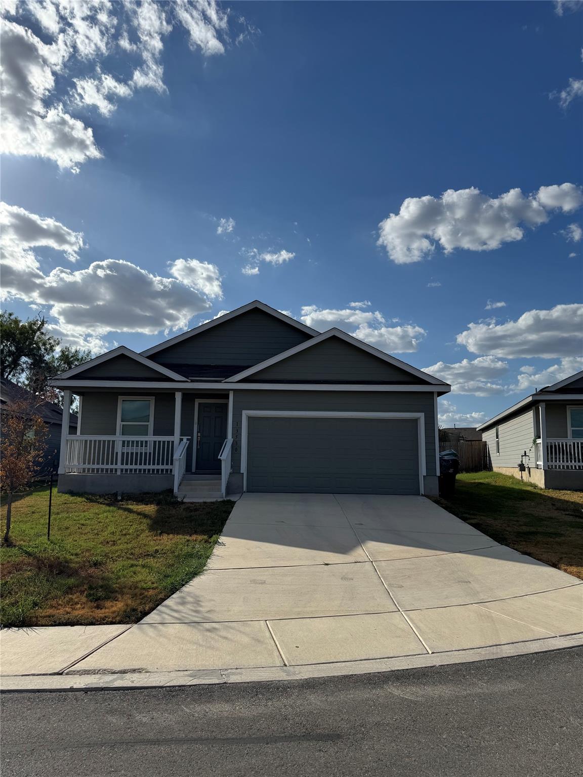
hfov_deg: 56.8
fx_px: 539
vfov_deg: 71.6
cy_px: 388
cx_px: 292
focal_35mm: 24
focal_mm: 6.76
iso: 80
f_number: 1.78
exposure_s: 1/9009
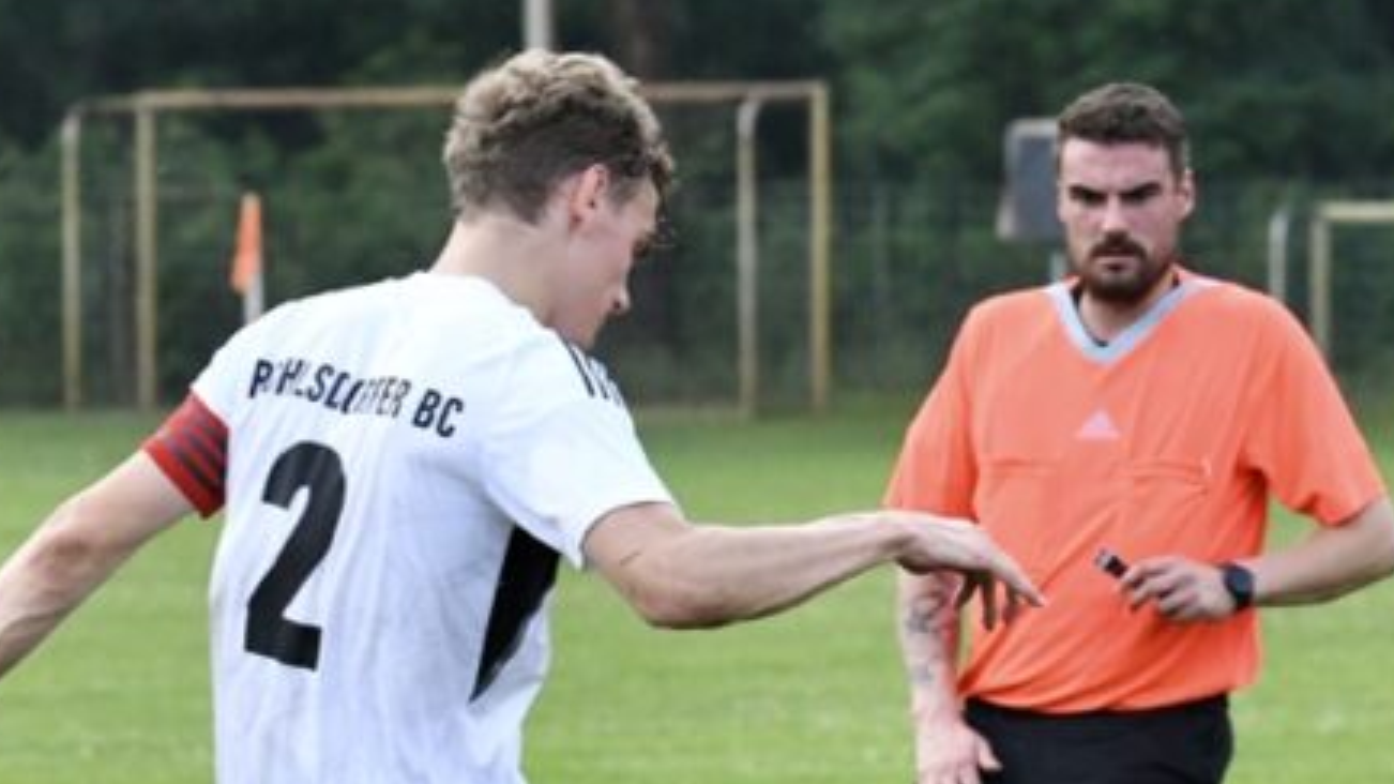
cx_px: 723
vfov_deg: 2.5
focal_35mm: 482
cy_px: 803
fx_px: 17814
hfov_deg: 4.5
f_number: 8
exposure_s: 1/1600
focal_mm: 195
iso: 5000
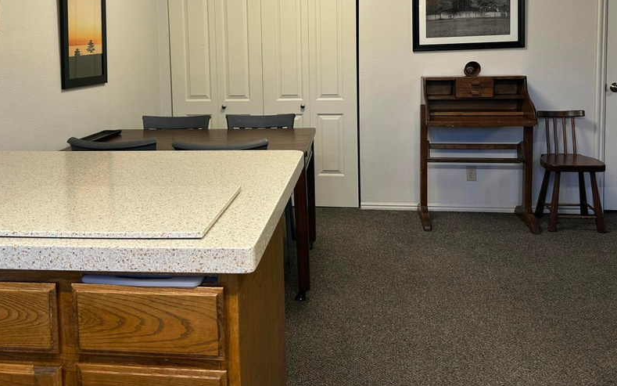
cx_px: 285
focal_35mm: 33
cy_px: 93
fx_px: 555
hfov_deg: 58.1
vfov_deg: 37.3
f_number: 1.78
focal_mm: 6.86
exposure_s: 1/60
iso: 125
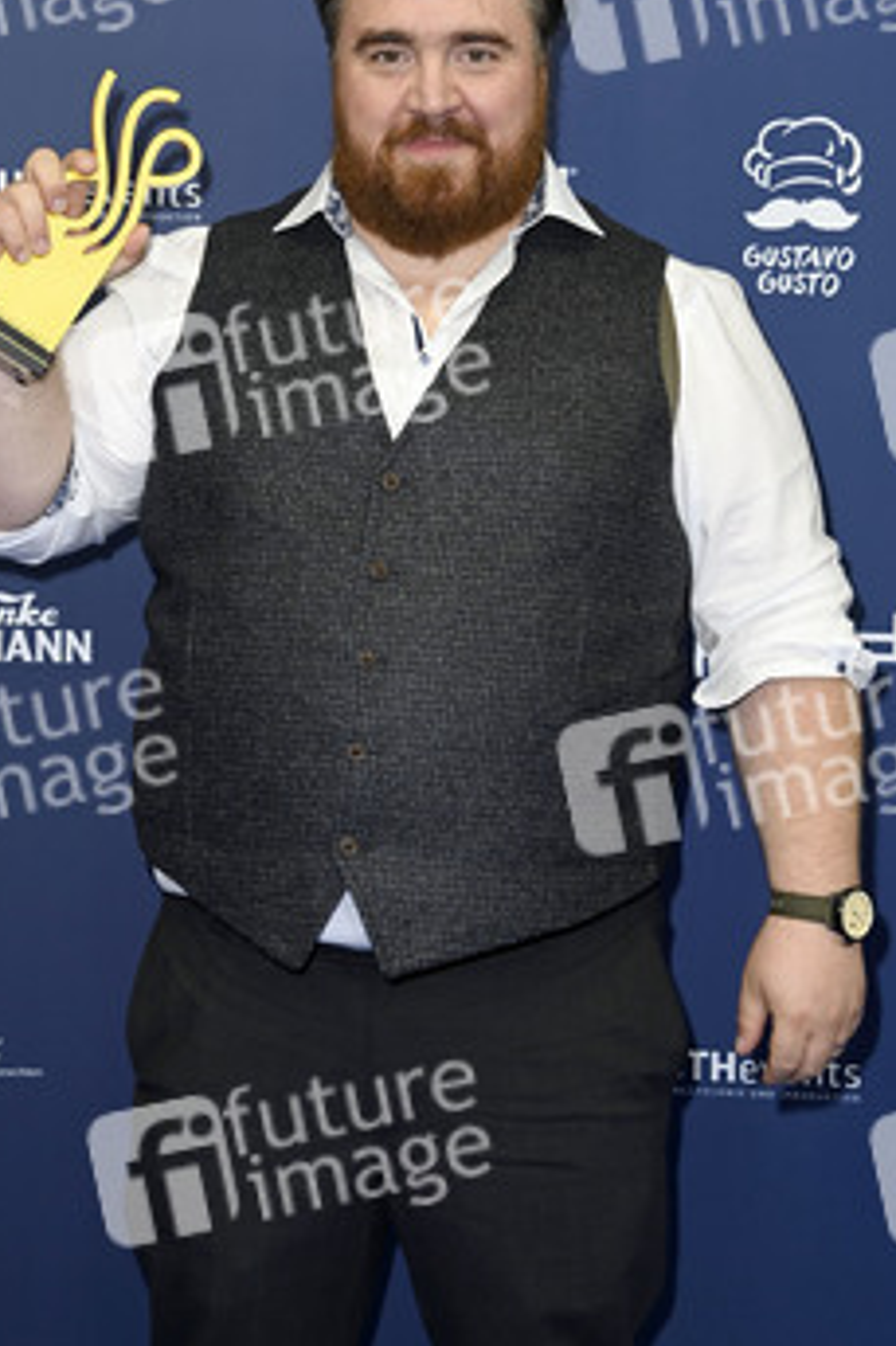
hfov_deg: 18.9
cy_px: 567
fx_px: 2690
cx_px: 403
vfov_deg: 28.0
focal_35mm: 72
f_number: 5.6
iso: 800
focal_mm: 62
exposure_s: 1/200
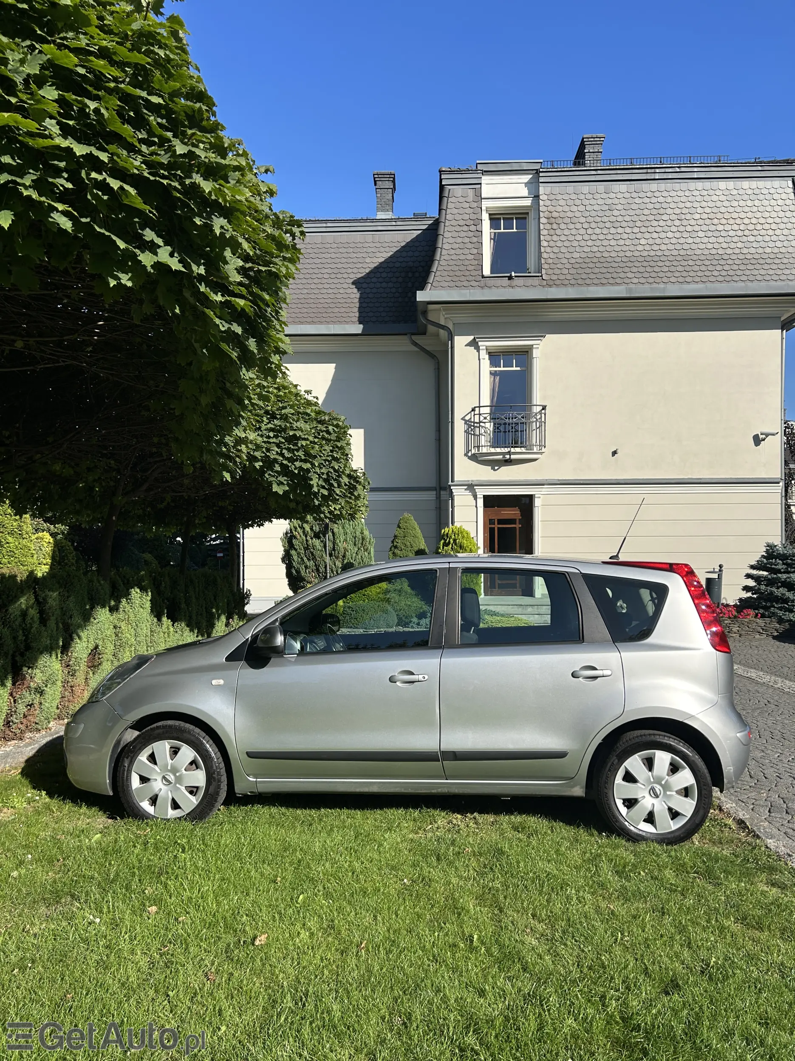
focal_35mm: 26
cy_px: 530
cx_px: 398
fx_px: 796
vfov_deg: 67.3
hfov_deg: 53.1
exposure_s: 1/3831
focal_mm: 5.7
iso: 50
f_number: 1.5
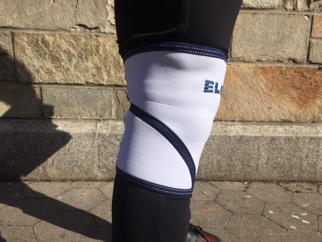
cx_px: 161
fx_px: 270
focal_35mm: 29
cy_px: 121
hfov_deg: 61.7
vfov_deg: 48.2
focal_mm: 4.15
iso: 32
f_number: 2.2
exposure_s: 1/3049
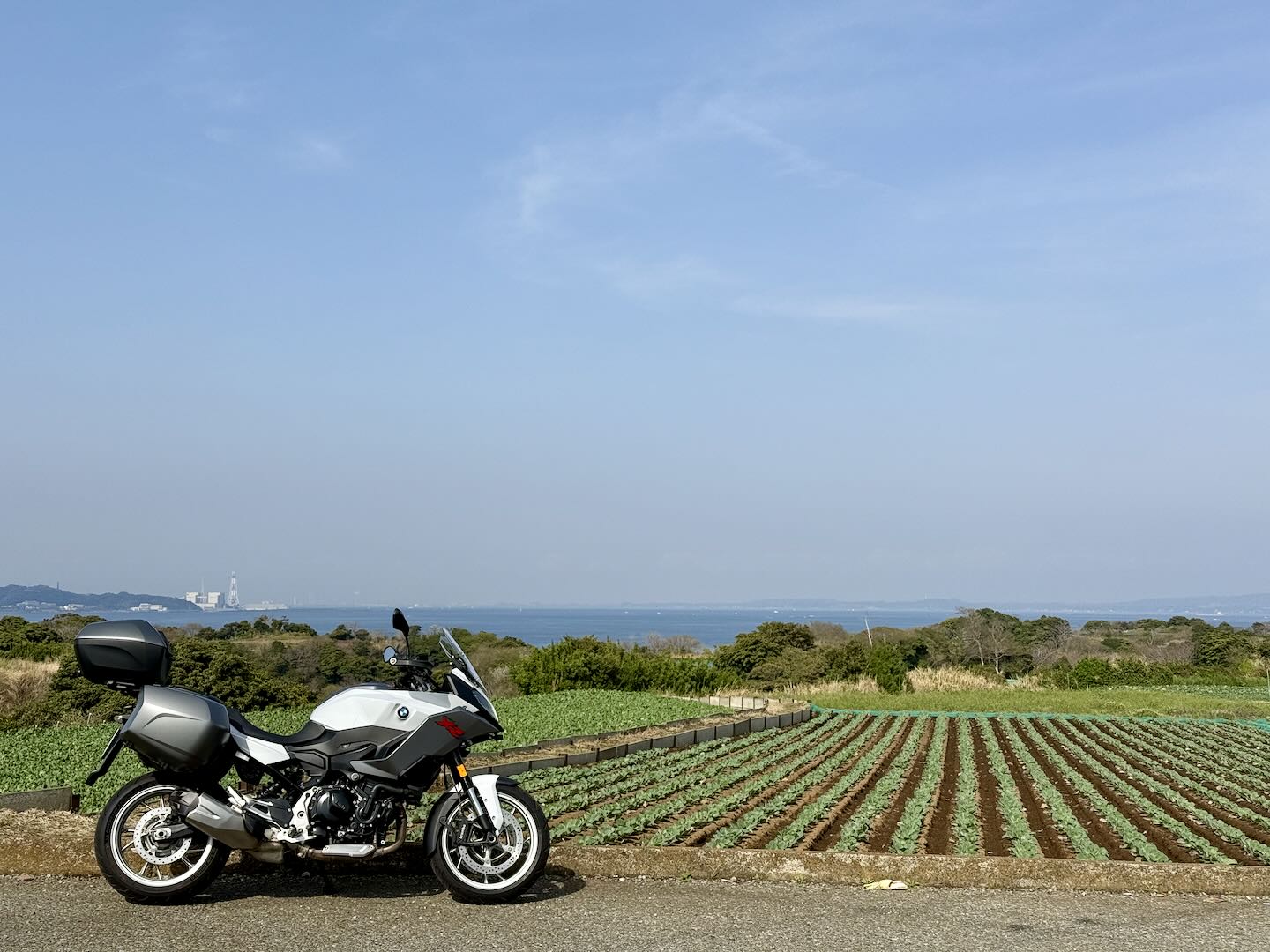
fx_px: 1761
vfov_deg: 30.3
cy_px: 476
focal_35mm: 48
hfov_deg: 39.7
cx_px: 635
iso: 64
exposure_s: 1/6024
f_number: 1.78
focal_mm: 6.76
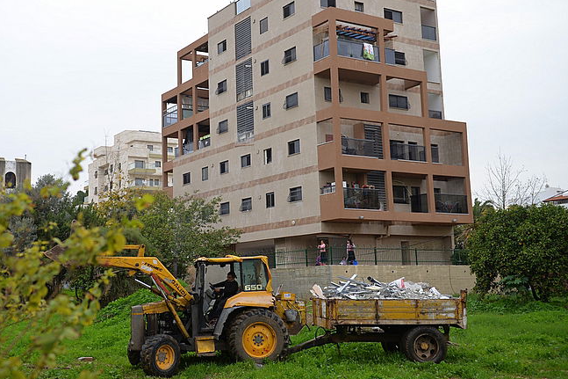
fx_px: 741
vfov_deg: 28.6
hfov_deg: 41.7
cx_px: 223
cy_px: 163
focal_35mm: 47
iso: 400
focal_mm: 38
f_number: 3.5
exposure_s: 1/640
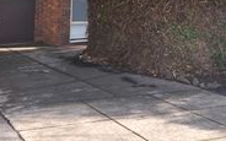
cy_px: 1
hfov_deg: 47.4
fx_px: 240
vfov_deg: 30.5
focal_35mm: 39
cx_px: 184
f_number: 5.6
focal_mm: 10
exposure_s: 1/200
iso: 200
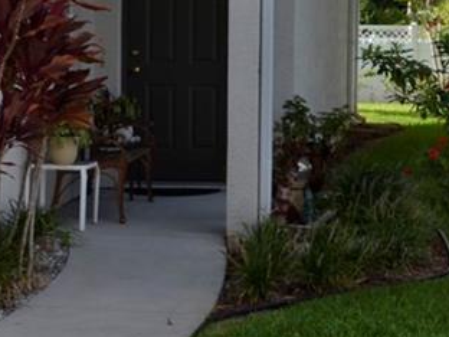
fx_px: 1595
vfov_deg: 12.0
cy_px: 75
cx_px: 396
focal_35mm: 123
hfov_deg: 15.8
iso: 100
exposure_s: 1/160
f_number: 6.3
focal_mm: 26
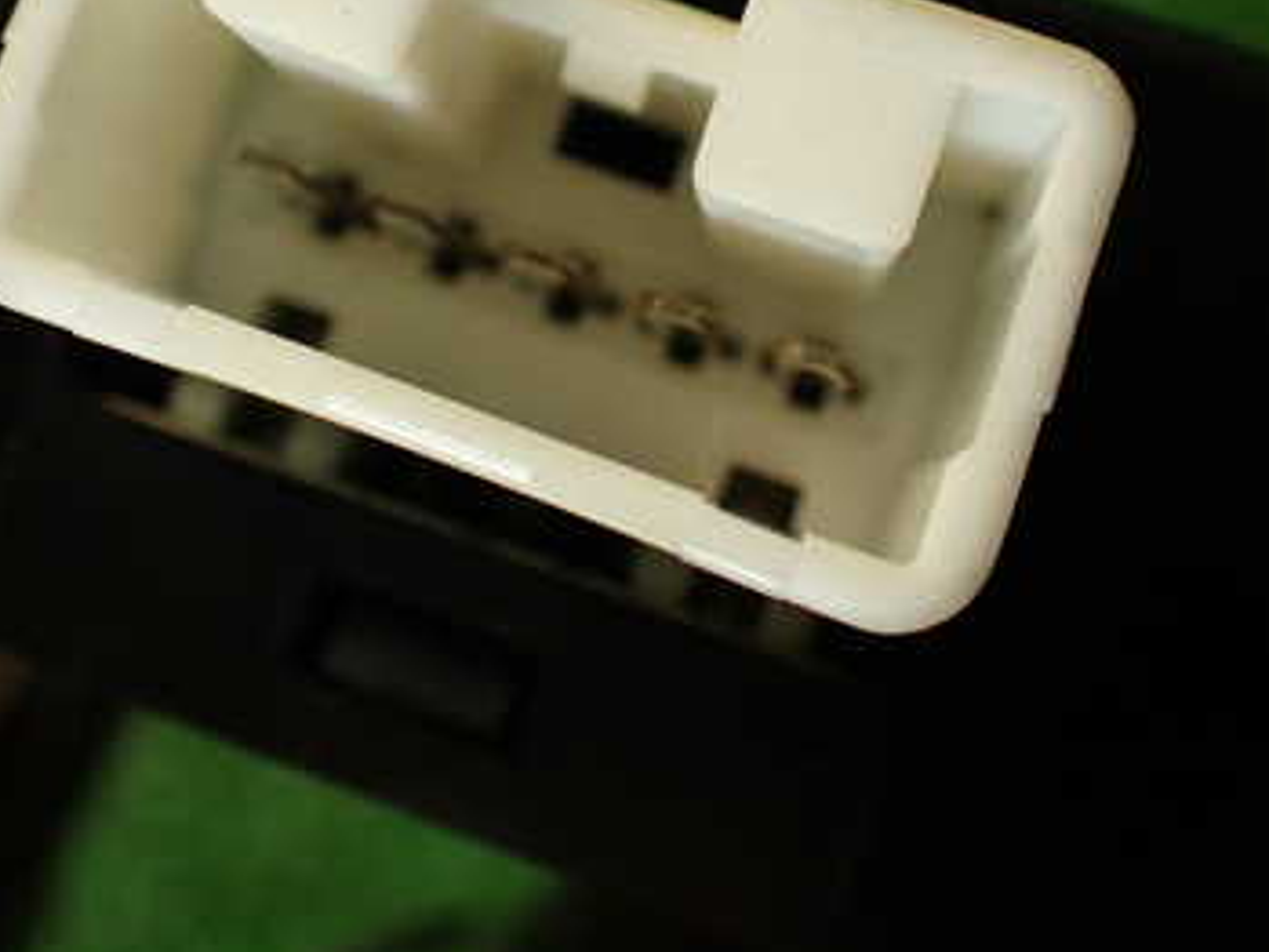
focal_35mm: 55
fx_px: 2017
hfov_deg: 34.9
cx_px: 553
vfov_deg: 26.3
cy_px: 251
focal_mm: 5.79
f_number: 2.4
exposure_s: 1/60
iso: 160
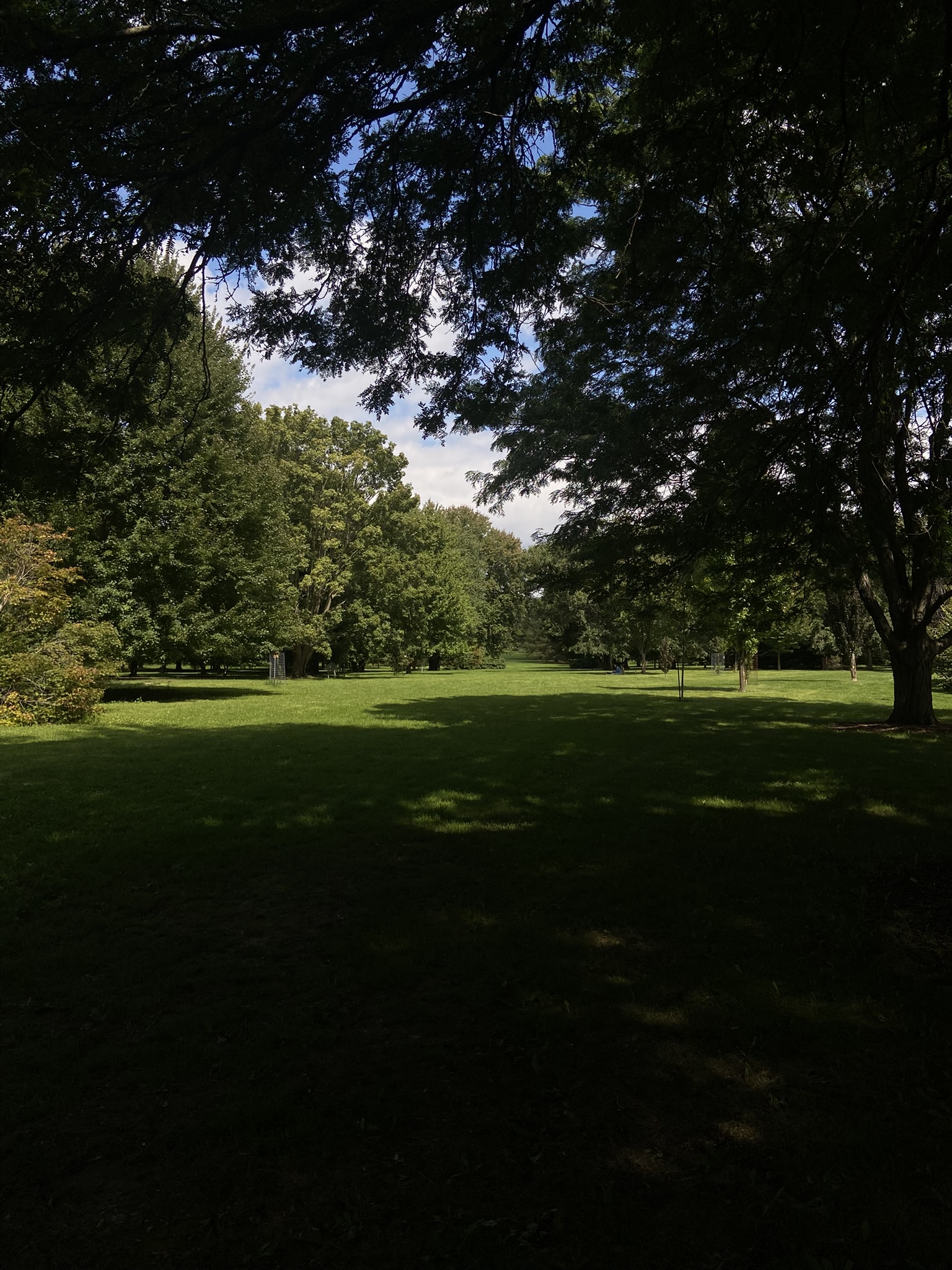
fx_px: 953
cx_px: 476
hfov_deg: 53.1
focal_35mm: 26
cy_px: 635
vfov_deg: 67.3
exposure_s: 1/5236
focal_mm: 4.25
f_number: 1.8
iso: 32
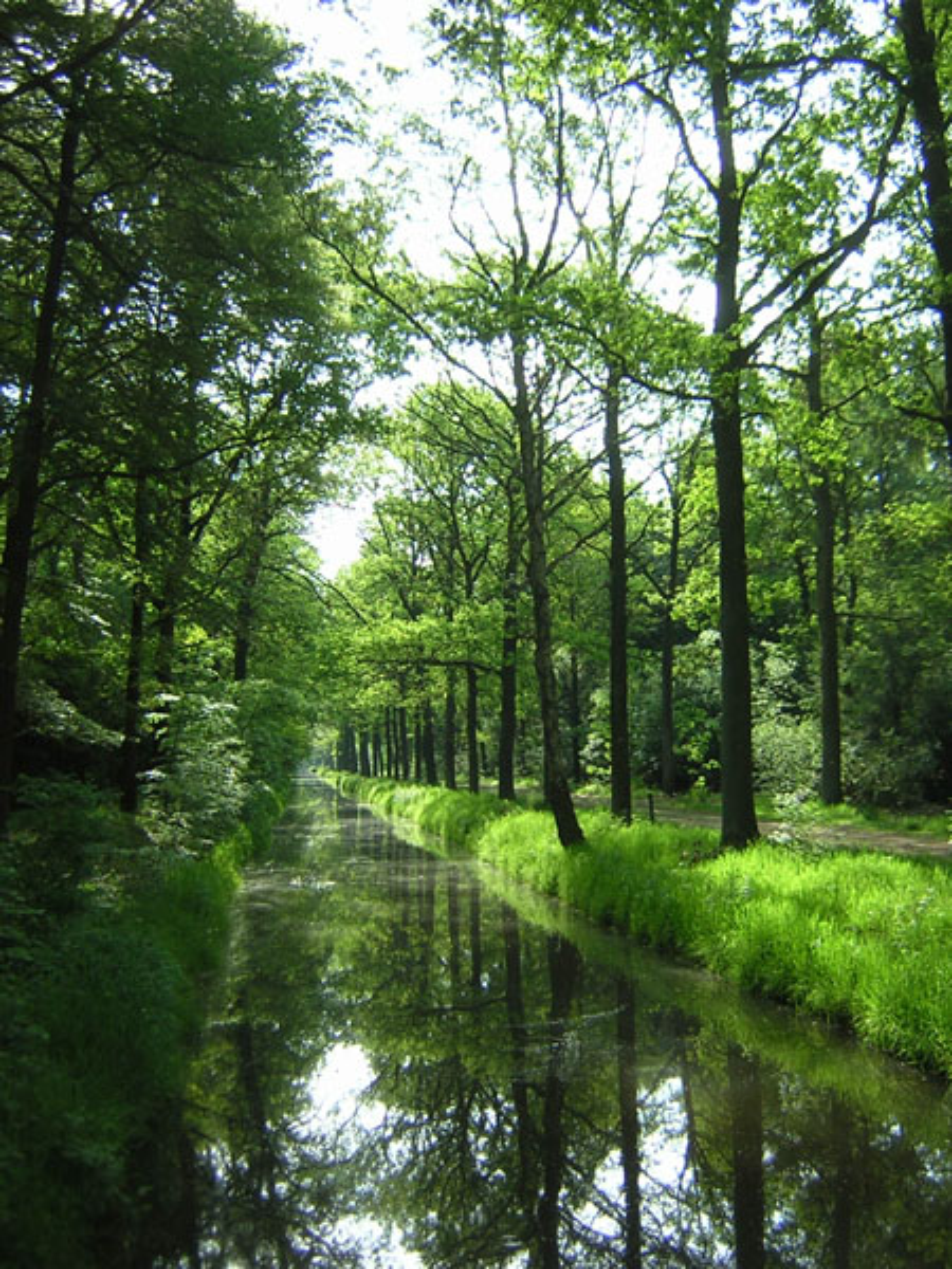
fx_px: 1320
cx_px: 476
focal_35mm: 36
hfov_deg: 39.7
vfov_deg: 51.4
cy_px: 634
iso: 100
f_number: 2.6
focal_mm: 4.7
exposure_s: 1/163
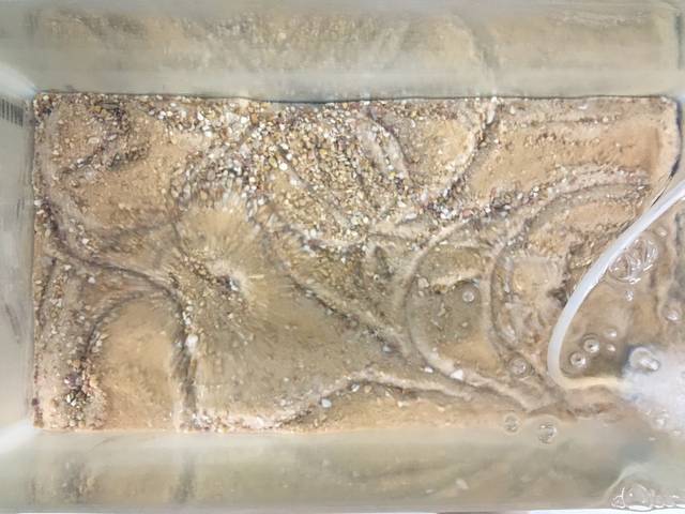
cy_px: 257
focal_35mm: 29
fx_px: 574
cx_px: 342
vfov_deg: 48.2
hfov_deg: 61.7
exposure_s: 1/20
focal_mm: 4.15
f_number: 2.2
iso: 200
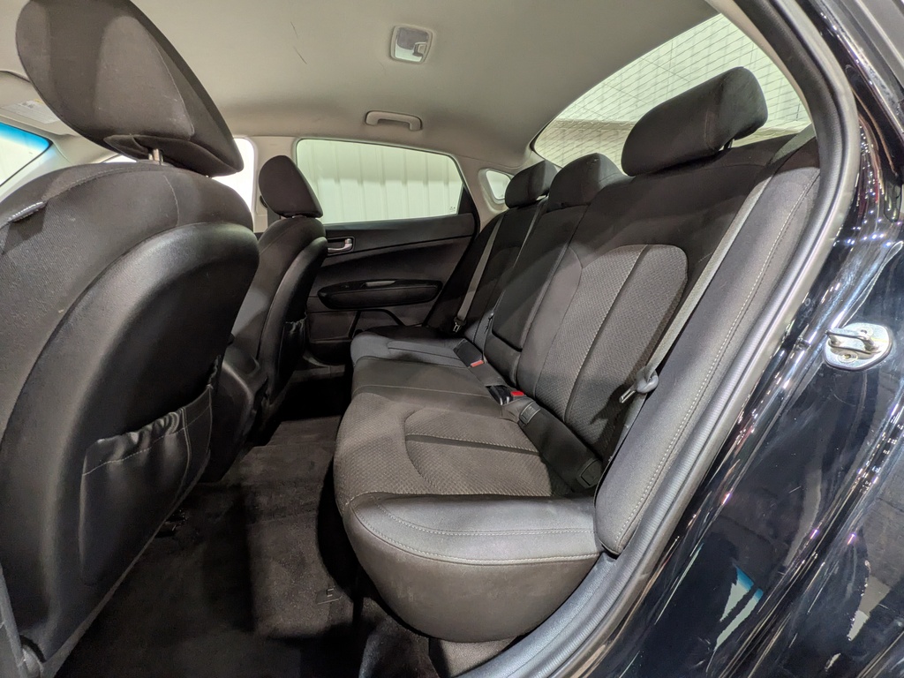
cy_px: 339
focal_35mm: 14
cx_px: 452
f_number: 2.2
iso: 157
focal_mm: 1.83
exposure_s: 1/25
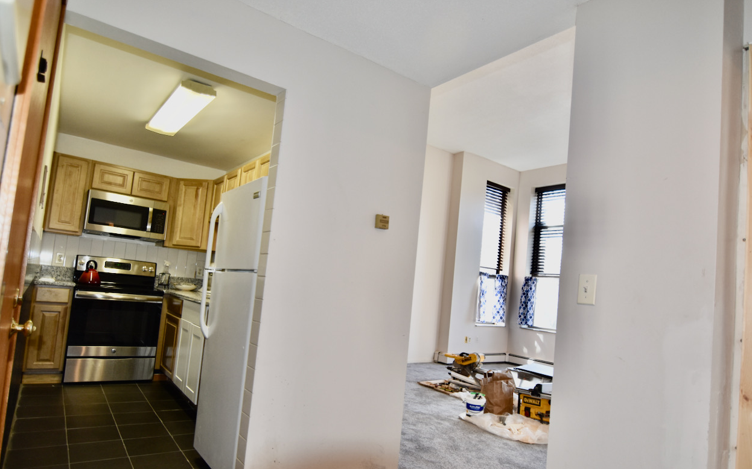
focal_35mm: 22
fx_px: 451
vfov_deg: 54.9
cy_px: 256
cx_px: 371
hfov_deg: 79.7
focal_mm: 14
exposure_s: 1/125
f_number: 2.8
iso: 320
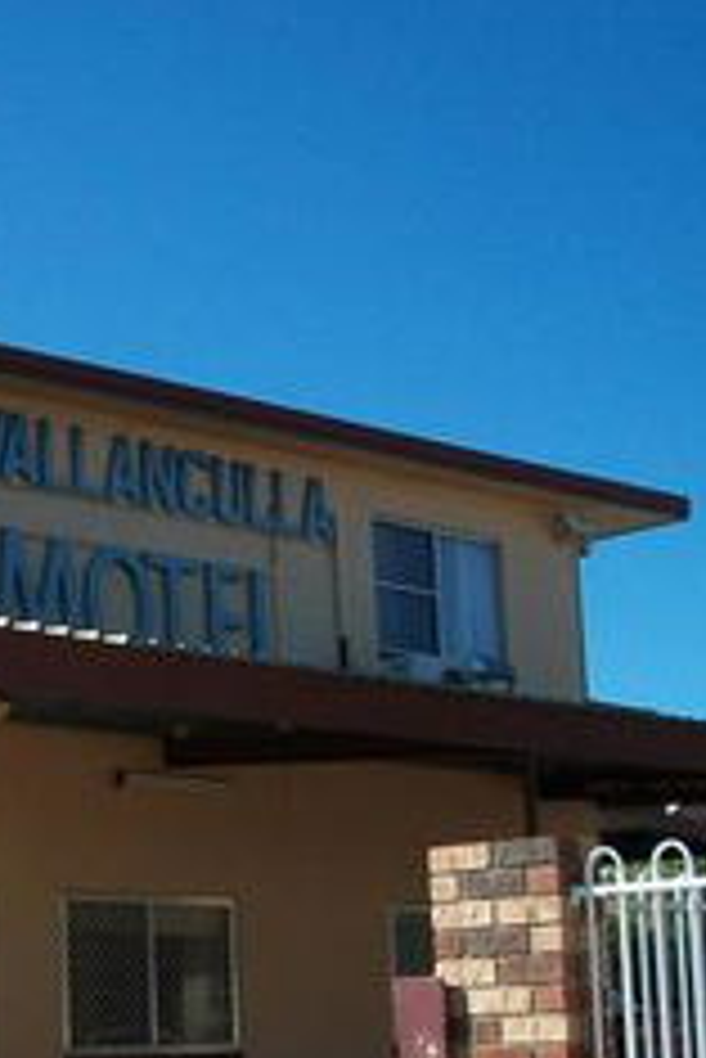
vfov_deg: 29.4
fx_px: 1997
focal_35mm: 68
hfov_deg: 19.0
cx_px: -135
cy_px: 720
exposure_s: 1/400
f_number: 5.5
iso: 80
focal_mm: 5.7
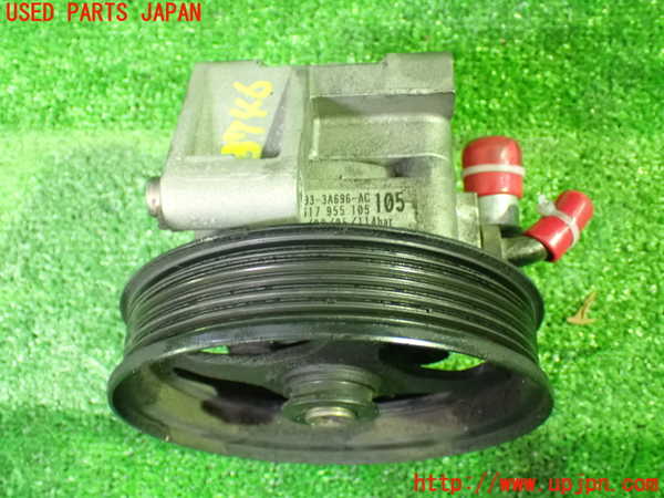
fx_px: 786
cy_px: 249
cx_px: 332
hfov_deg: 45.8
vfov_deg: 35.1
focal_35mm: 41
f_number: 2.8
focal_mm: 7.31
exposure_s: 1/20
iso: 1600
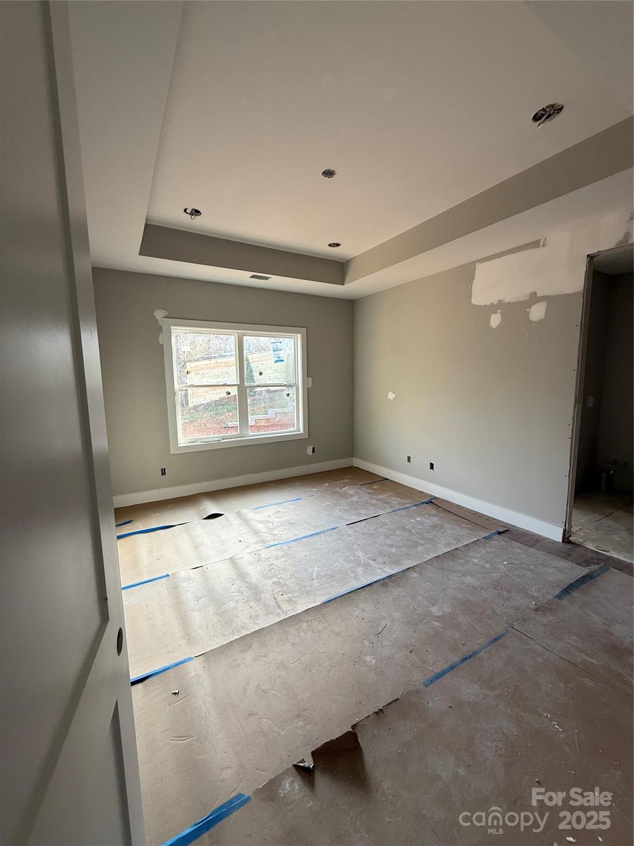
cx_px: 317
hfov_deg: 85.7
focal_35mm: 14
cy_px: 423
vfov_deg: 102.1
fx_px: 342
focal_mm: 2.22
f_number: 2.2
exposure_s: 1/99
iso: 80
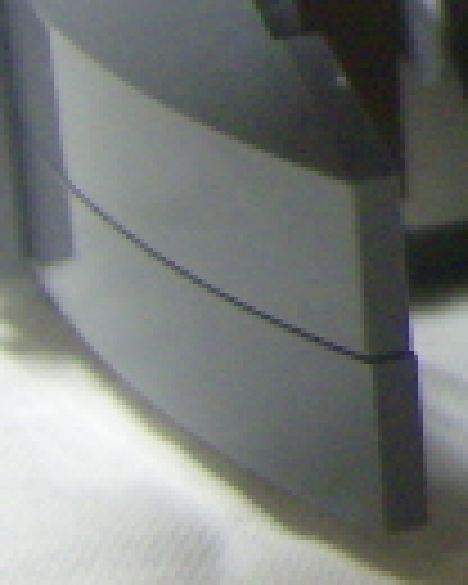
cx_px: 1152
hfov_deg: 8.2
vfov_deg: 10.7
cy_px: -299
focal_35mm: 173
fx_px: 2995
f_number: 2.8
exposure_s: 1/8.77
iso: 200
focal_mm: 6
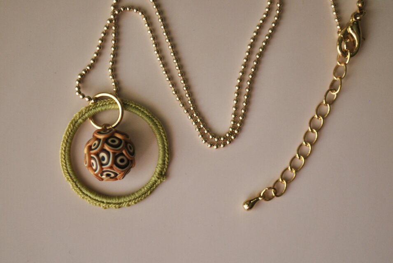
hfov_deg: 28.0
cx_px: 196
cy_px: 132
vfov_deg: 19.0
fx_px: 787
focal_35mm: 72
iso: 200
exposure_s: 1/60
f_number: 5.6
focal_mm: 48
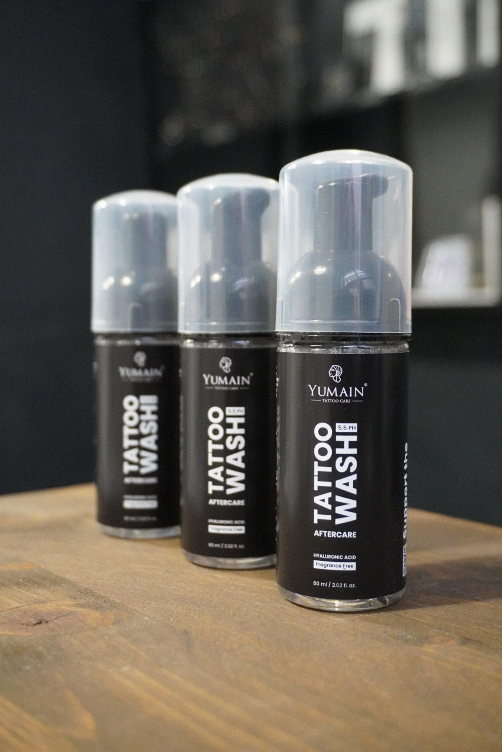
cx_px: 251
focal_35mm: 42
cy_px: 376
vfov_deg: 46.4
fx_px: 877
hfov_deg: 31.9
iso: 6400
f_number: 4.5
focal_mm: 28
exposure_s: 1/160
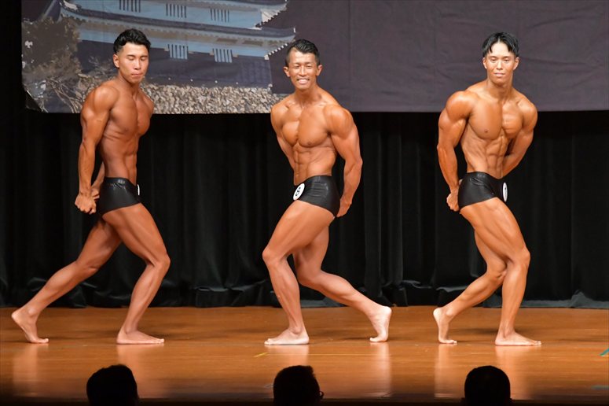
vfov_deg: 4.8
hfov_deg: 7.2
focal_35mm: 285
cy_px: 203
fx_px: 4819
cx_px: 304
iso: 8000
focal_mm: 190
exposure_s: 1/400
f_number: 5.6
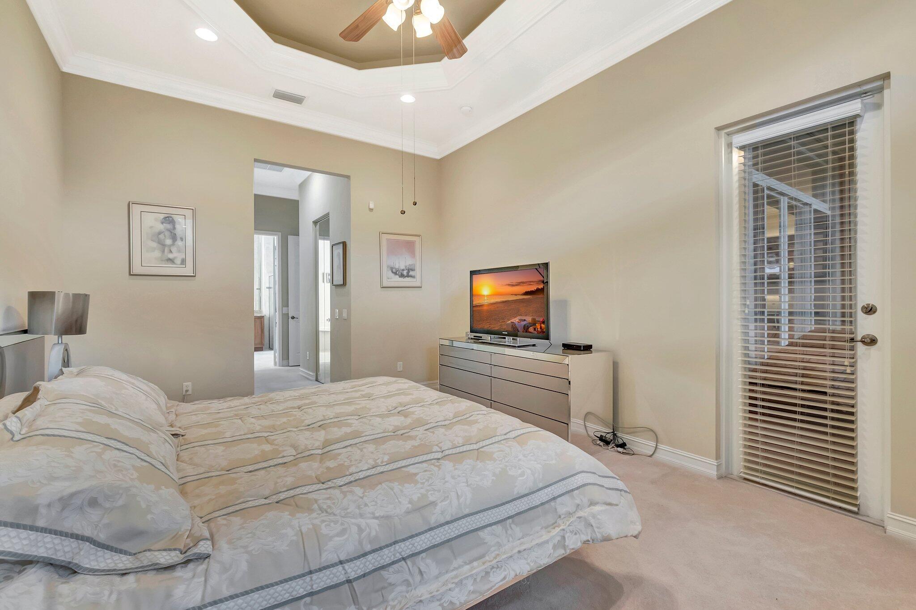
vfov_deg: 77.3
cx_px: 458
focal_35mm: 15
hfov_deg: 100.4
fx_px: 381
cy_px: 305
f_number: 8
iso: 640
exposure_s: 1/3.33
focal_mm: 10
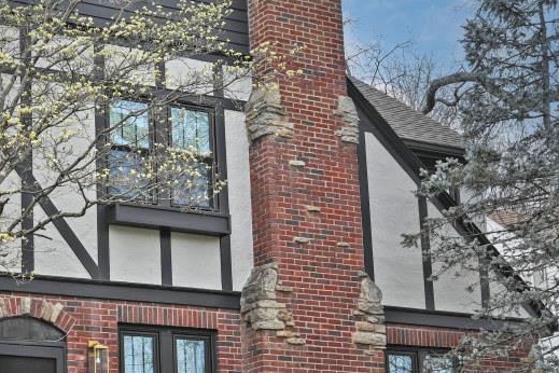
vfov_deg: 17.0
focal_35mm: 79
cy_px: 304
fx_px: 1233
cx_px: 117
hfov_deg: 25.1
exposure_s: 1/250
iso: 140
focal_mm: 27.5
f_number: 5.6
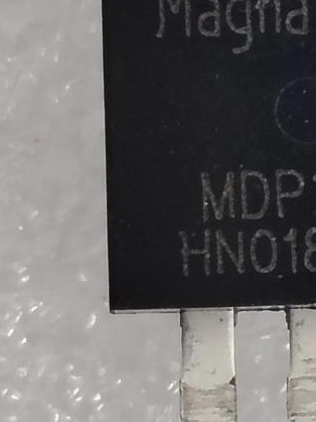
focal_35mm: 334
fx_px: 4067
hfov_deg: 4.4
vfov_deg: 5.9
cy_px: 251
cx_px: 315
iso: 784
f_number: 1.75
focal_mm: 5.25
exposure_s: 1/33.3
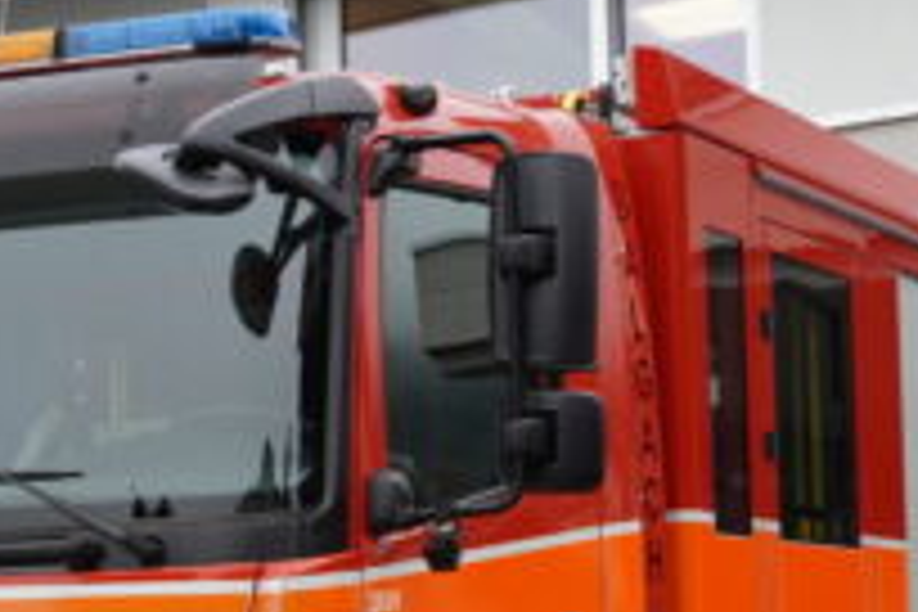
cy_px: 695
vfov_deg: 10.9
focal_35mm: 124
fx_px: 3168
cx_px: 162
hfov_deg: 16.3
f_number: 4.5
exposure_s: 1/160
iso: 400
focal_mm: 33
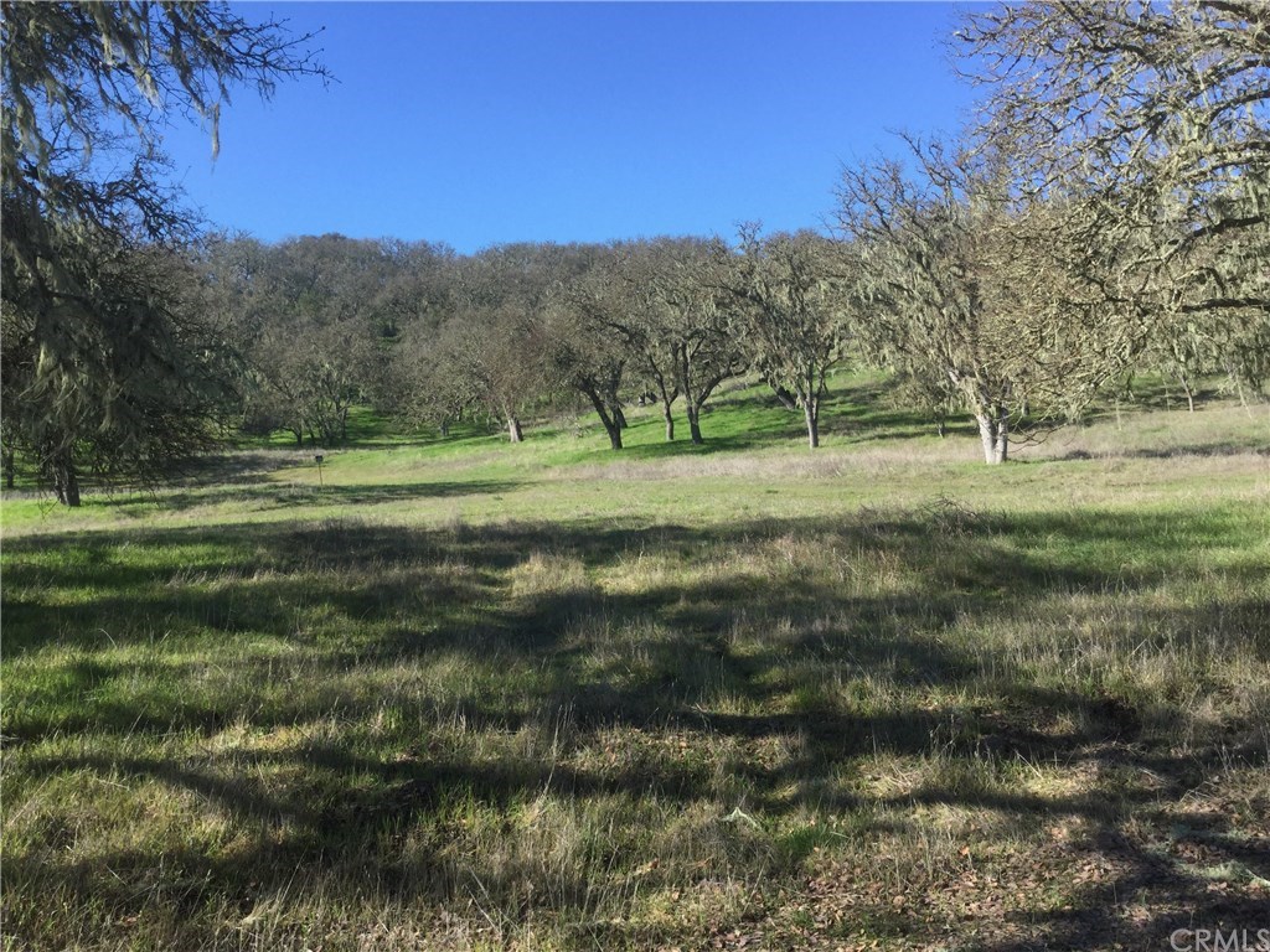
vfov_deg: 45.4
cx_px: 635
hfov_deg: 58.4
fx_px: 1137
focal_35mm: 31
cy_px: 476
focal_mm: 3.3
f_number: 2.4
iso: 25
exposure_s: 1/657
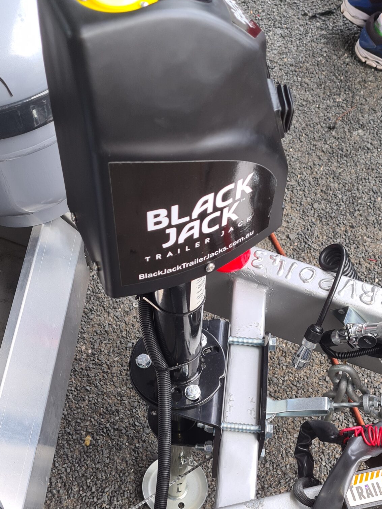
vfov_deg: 42.0
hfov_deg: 32.9
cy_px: 363
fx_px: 647
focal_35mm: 44
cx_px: 183
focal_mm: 5.4
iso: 50
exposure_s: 1/239
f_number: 1.8
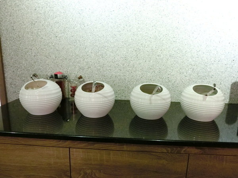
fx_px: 172
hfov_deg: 69.4
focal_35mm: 25
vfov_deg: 54.9
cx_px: 119
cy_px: 89
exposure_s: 1/30
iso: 1000
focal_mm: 5.4
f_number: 2.8
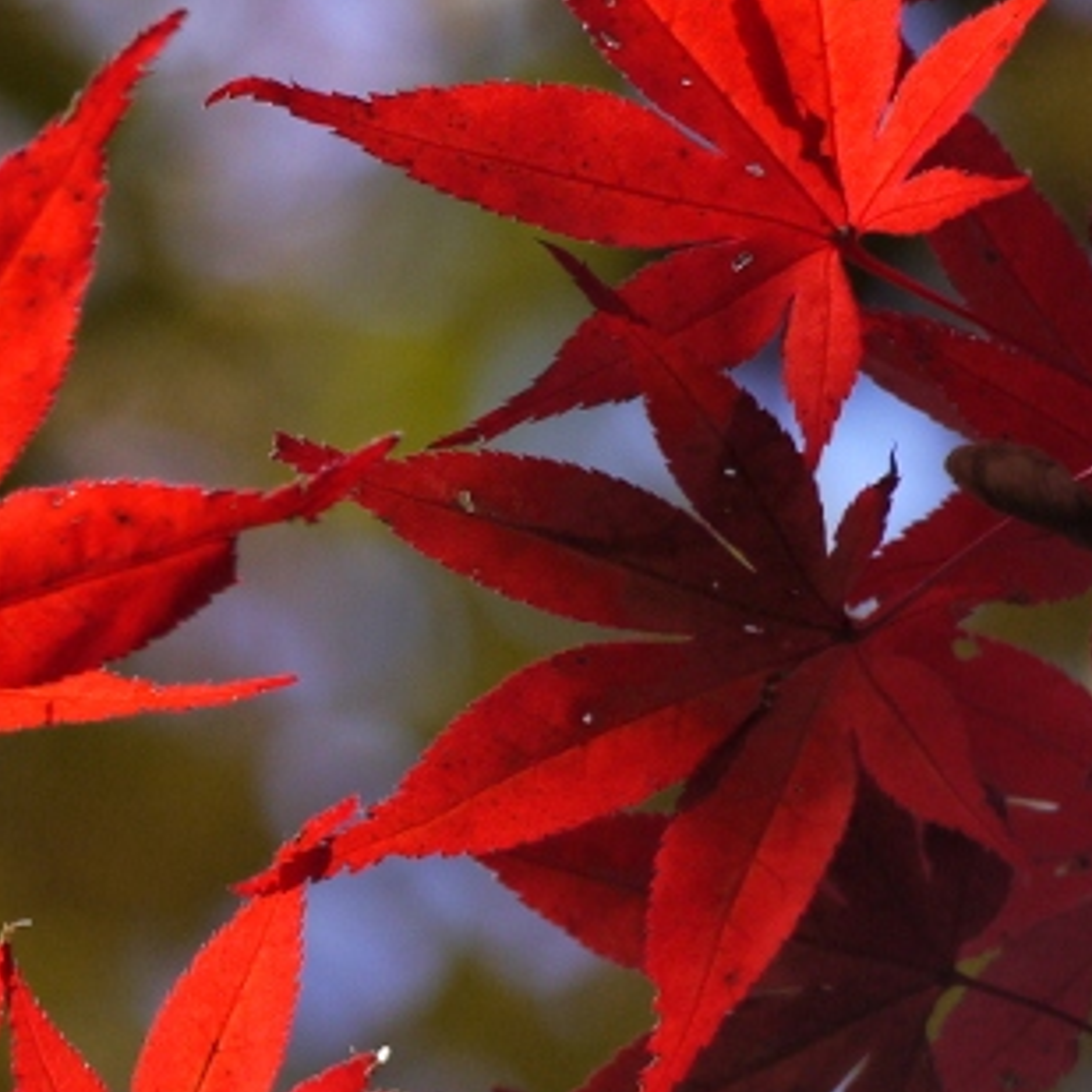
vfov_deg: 2.8
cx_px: 32
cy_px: 85
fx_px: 22199
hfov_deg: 2.8
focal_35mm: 622
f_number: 5.1
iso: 400
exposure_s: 1/500
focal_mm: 136
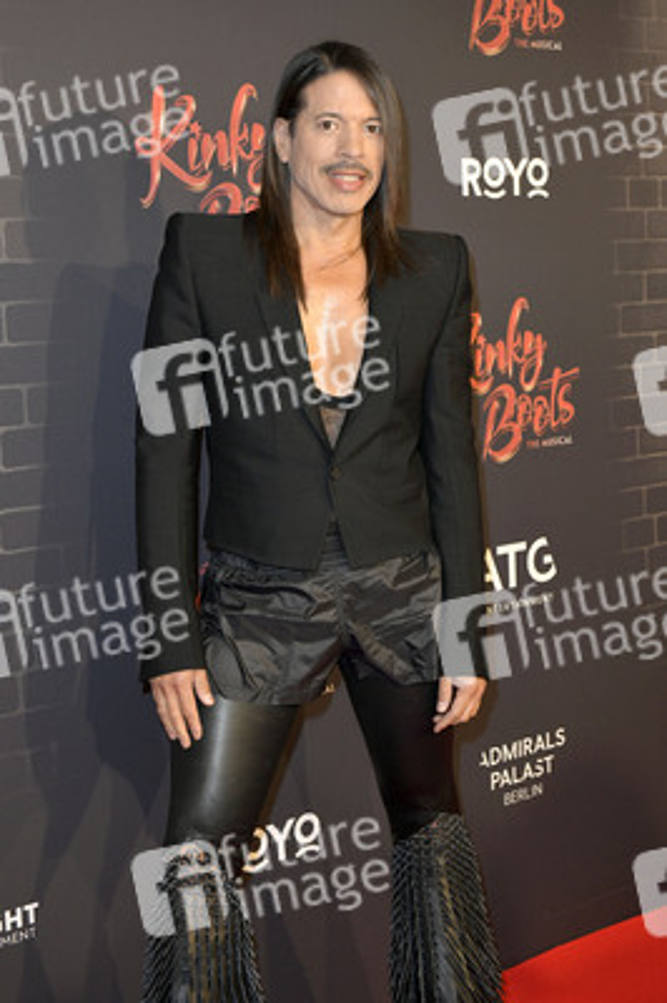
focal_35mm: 52
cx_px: 334
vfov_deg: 38.2
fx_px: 1448
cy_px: 502
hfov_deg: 25.9
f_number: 7.1
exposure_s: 1/250
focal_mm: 52
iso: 1600
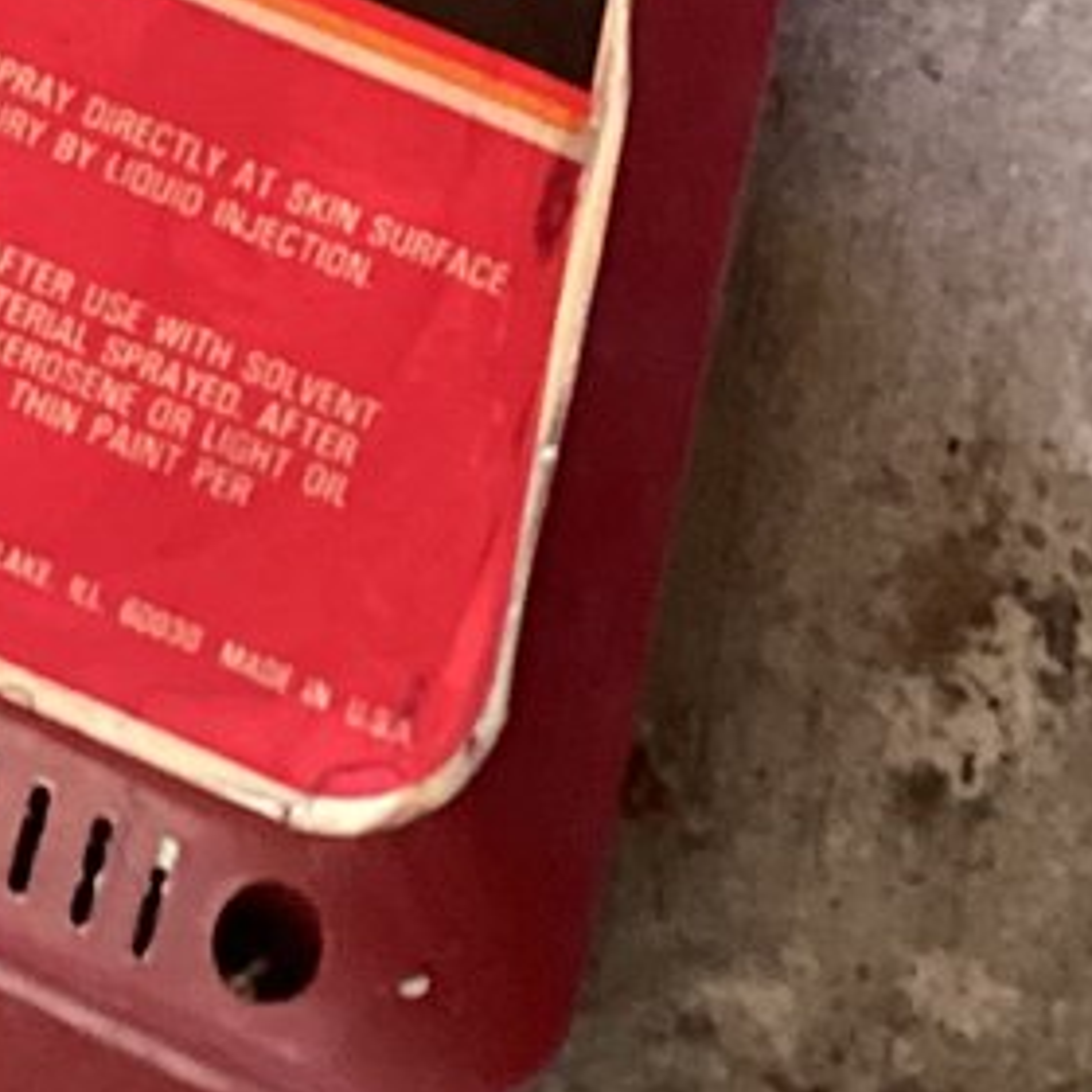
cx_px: -99
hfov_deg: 11.6
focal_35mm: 148
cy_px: -525
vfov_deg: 11.3
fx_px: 5282
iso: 250
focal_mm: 3.3
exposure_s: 1/33
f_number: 2.4
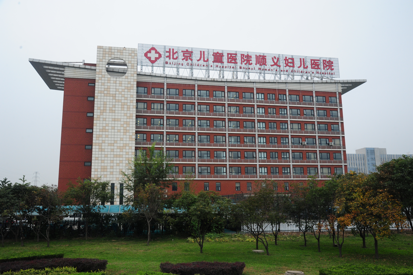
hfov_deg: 60.3
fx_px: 355
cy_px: 138
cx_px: 206
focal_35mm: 31
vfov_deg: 42.3
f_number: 9
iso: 1600
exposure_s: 1/320
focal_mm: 31
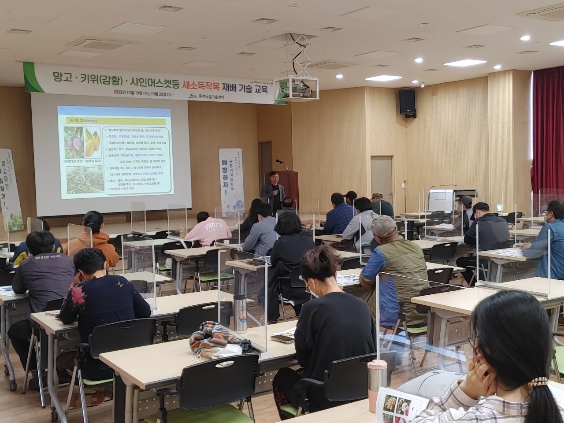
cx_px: 282
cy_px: 212
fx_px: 668
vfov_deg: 35.1
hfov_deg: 45.8
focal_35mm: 41
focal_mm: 4.81
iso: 200
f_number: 1.8
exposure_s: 1/60.2
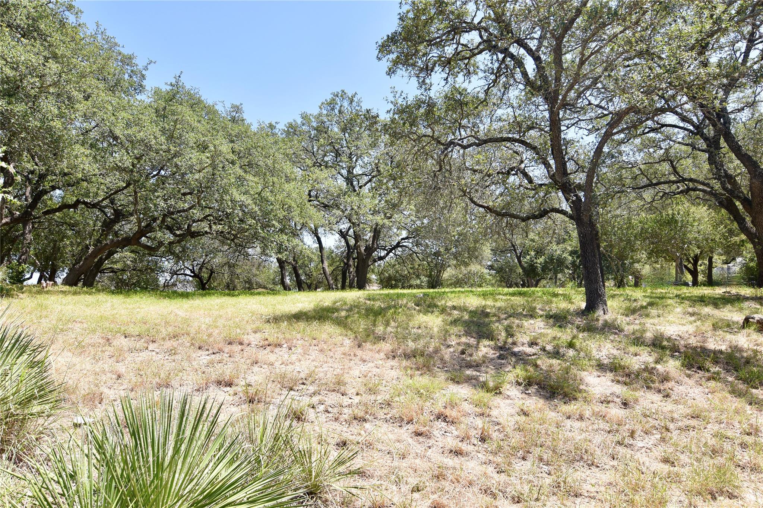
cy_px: 254
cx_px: 382
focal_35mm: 24
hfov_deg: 73.7
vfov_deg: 53.1
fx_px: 509
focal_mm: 16
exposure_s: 1/250
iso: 200
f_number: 8
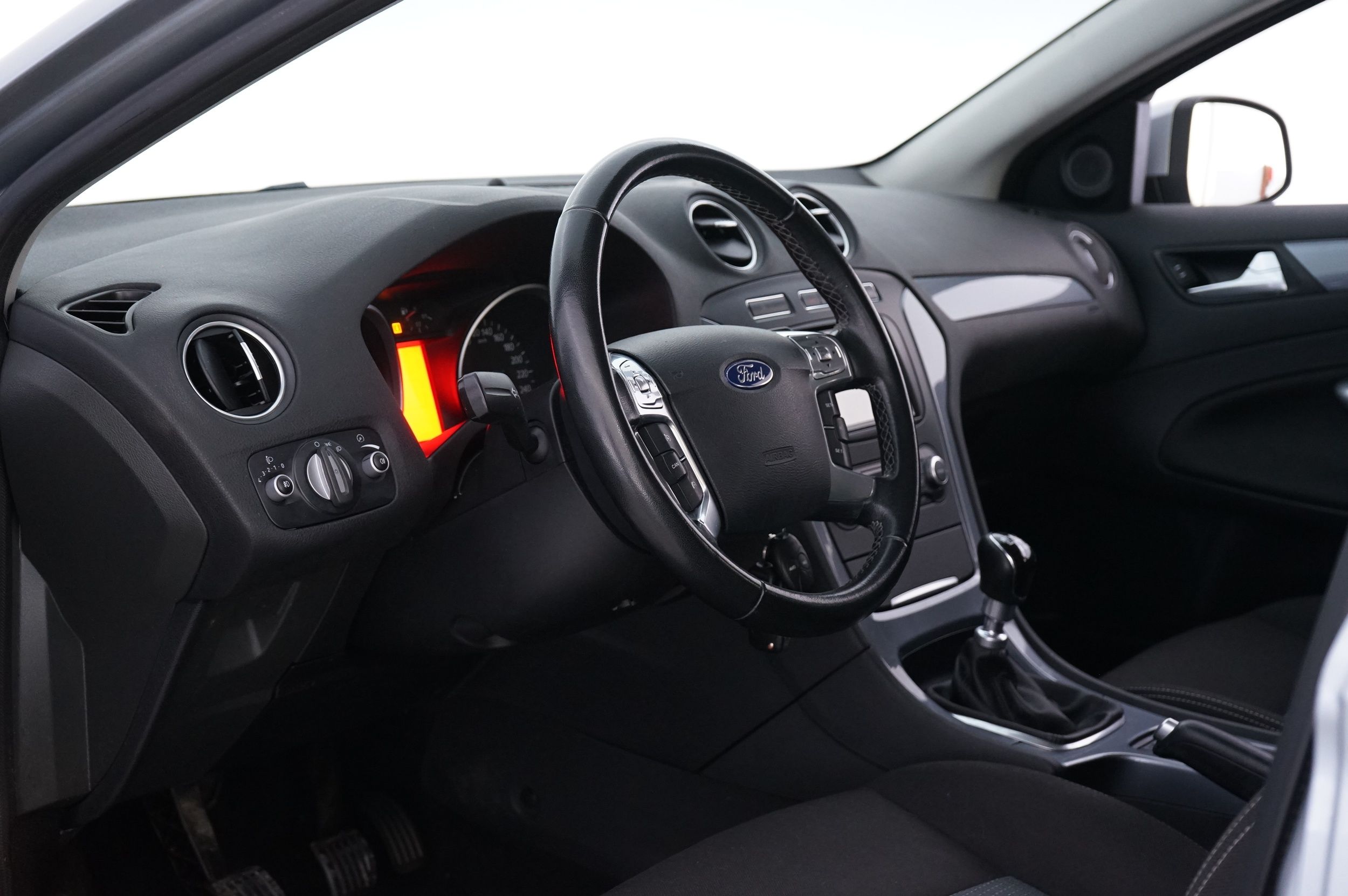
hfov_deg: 34.5
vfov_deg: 23.3
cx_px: 674
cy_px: 448
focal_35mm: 58
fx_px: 2170
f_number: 6.3
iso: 2500
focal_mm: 58
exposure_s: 1/10
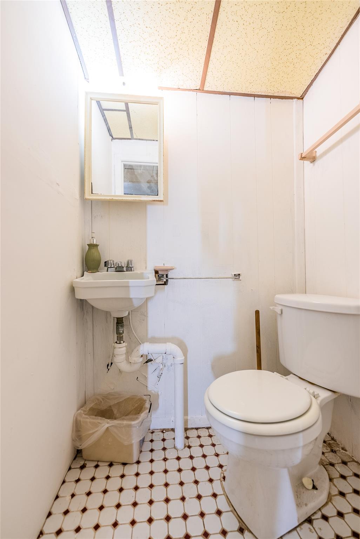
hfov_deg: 81.3
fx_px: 210
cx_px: 180
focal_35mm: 14
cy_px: 270
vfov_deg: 104.2
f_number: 2.8
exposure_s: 1/30
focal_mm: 14
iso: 100
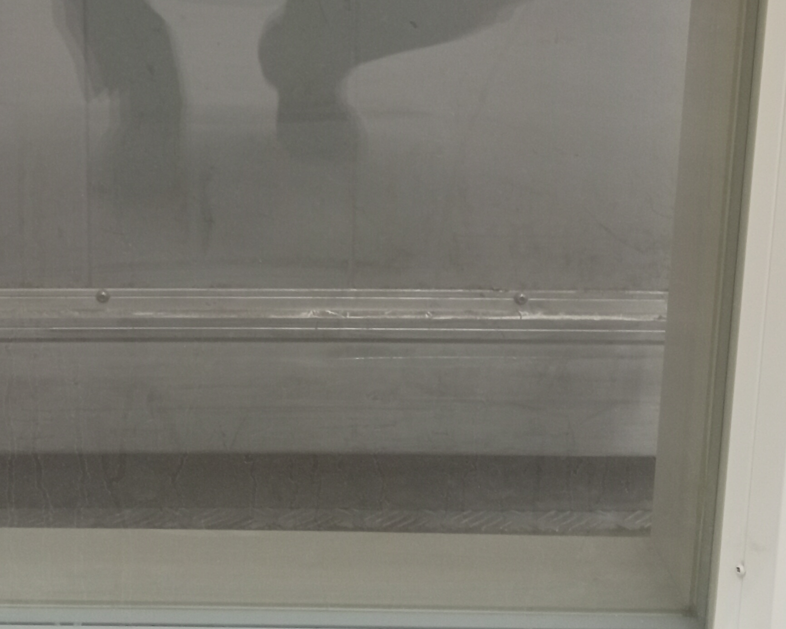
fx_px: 1442
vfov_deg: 24.3
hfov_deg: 30.2
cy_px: 153
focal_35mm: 62
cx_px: 251
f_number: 1.8
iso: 924
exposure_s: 1/20
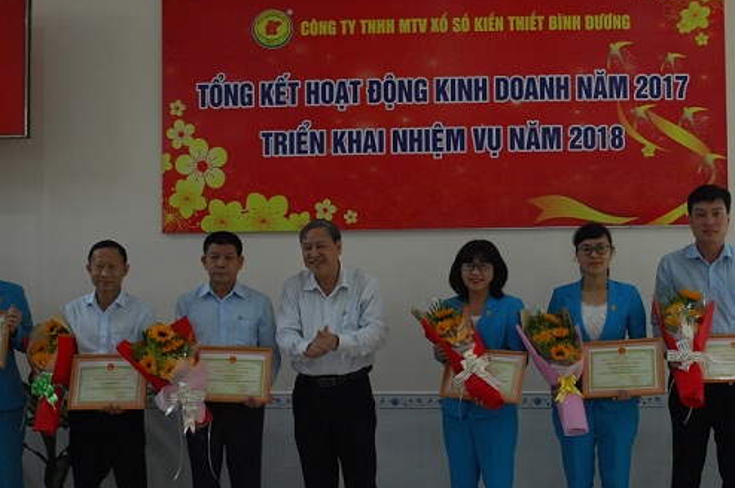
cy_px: 265
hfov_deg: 38.9
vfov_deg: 26.4
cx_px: 397
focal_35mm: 51
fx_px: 1040
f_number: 4.8
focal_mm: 28
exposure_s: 1/90
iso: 800
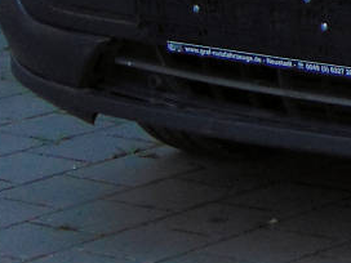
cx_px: 879
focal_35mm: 294
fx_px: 2981
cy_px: -275
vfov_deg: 5.0
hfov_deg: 6.4
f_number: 9
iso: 80
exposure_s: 1/250
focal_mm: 9
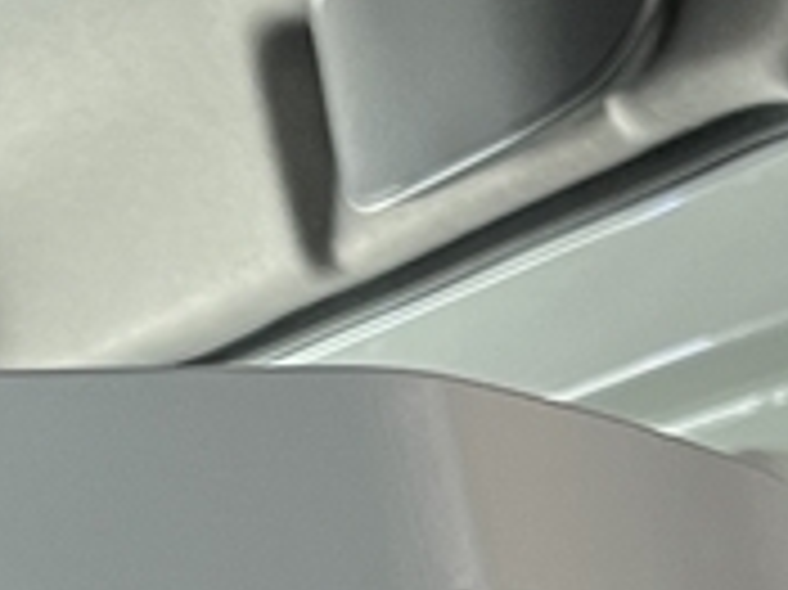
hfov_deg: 11.1
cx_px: 203
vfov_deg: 8.2
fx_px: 4049
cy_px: 887
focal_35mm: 178
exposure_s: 1/60
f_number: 1.5
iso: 200
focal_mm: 5.7
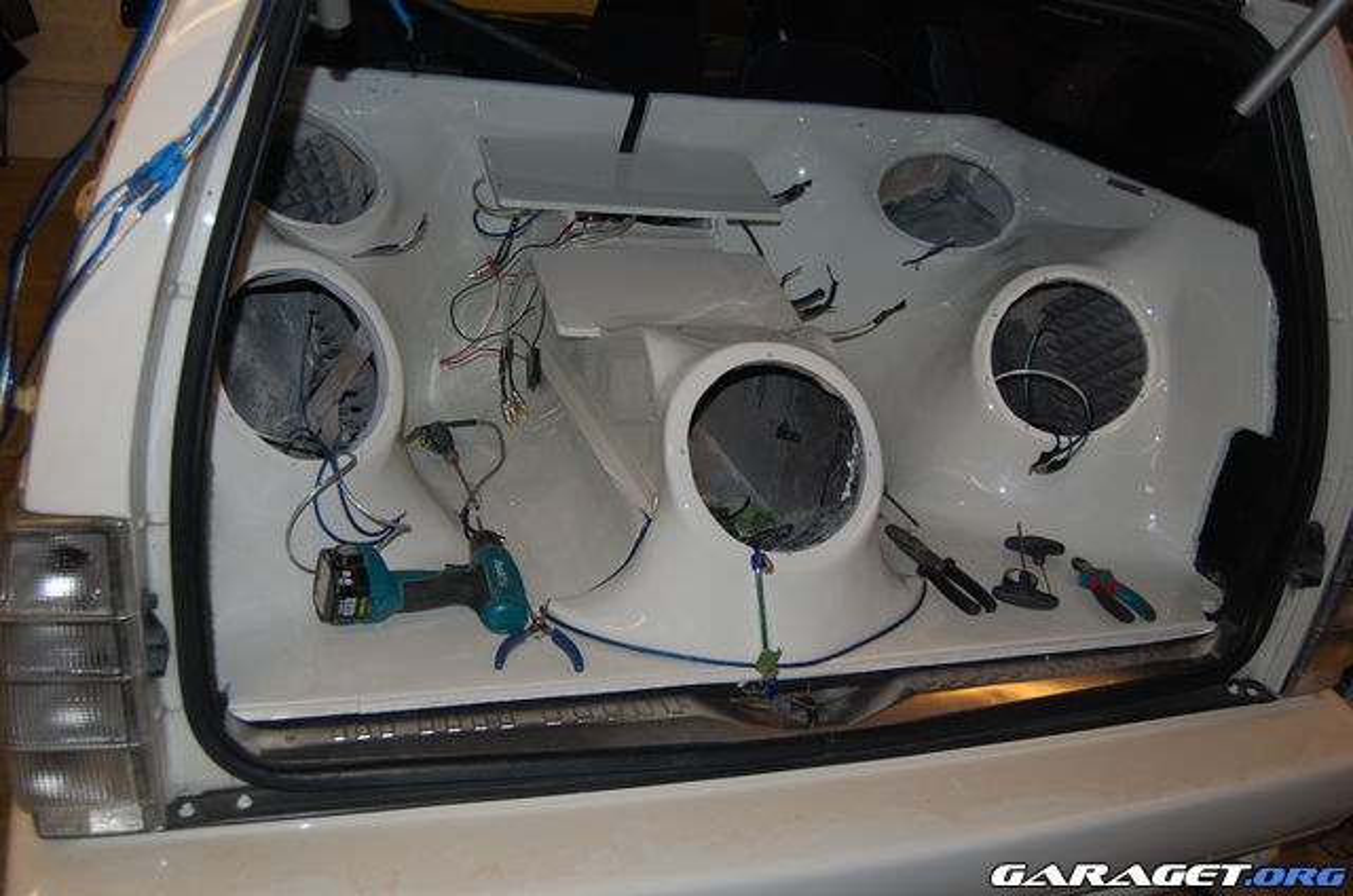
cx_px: 676
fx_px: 1238
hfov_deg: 57.3
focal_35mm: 33
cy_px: 448
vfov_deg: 39.8
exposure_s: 1/60
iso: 400
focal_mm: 22
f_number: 3.8
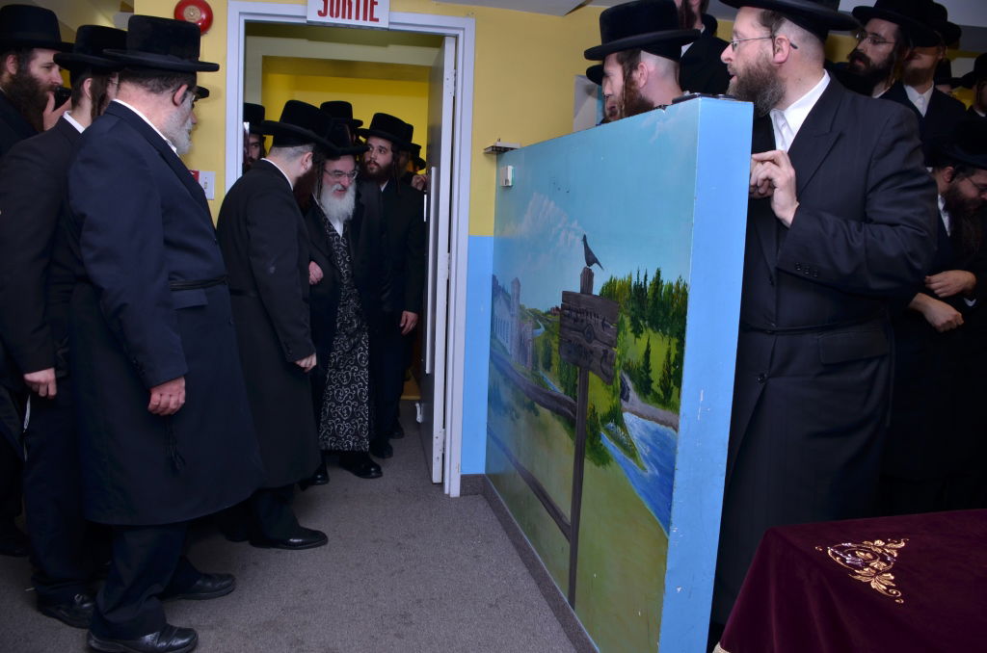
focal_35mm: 27
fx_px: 739
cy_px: 326
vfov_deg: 47.7
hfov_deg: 67.5
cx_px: 494
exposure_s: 1/160
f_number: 5
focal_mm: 18
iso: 160
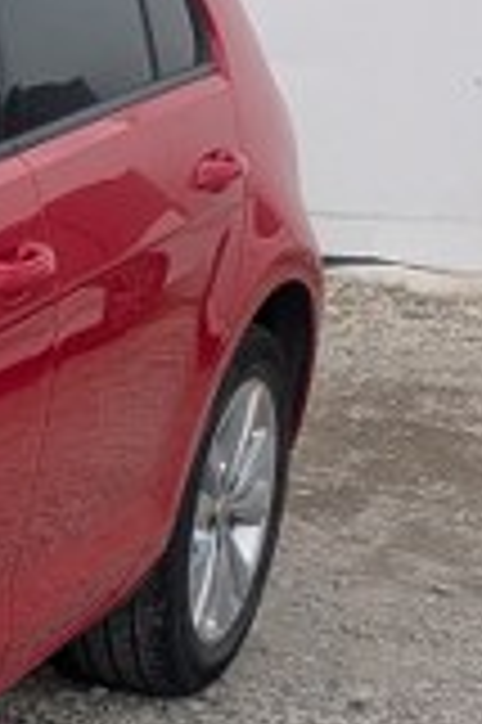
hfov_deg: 8.9
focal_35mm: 129
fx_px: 2596
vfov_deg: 15.8
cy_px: 517
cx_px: -921
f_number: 1.89
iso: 47
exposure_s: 1/1692
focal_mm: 5.43
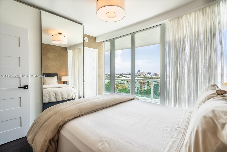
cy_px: 76
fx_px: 101
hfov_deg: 96.7
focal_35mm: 16
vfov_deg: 73.7
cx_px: 114
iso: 400
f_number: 9
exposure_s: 1/800
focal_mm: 16
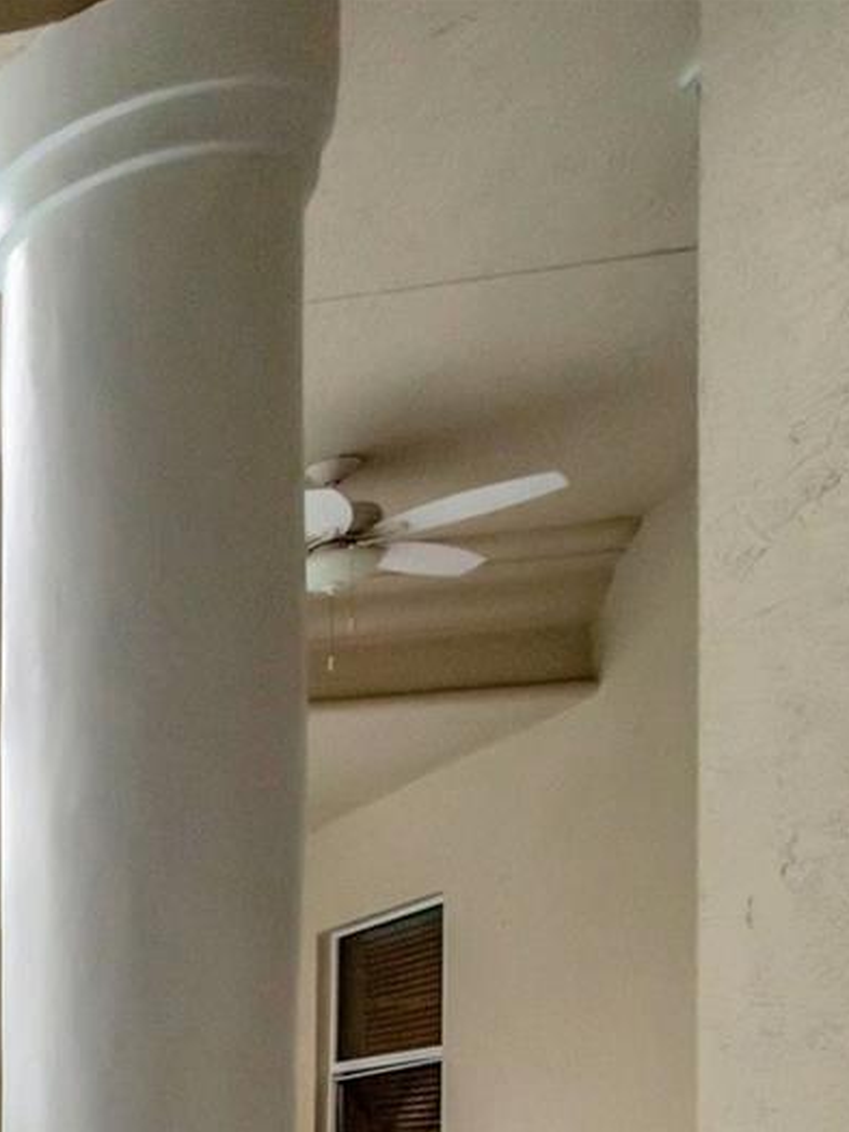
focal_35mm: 44
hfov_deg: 19.6
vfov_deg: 38.0
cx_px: -819
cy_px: 1145
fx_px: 1439
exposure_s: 1/320
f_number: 8
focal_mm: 10
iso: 640
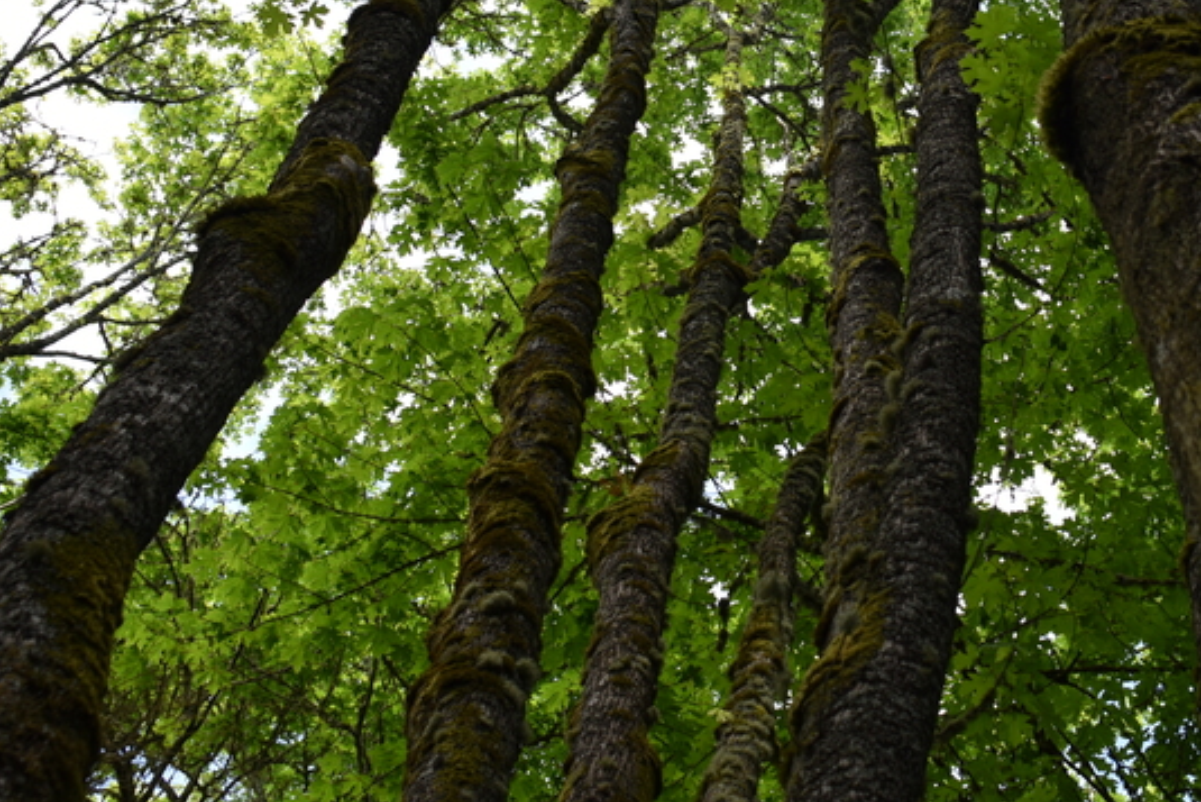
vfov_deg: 20.0
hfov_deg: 29.6
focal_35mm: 67
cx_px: 882
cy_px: 130
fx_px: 2236
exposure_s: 1/125
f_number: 5.6
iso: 100
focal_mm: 28
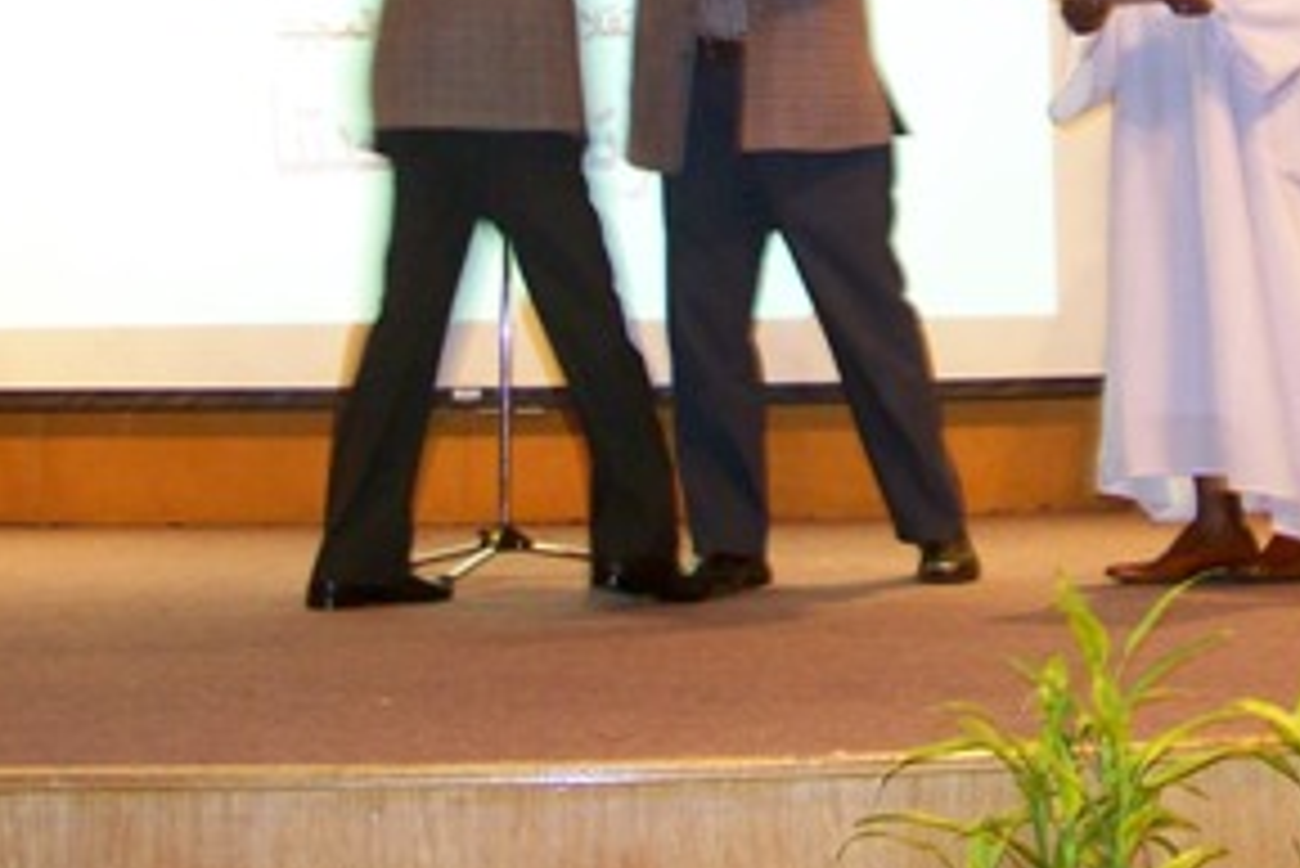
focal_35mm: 76
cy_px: -108
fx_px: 2746
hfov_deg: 26.5
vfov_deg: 17.3
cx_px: 886
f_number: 2.8
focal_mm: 5.85
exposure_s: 1/8
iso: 200
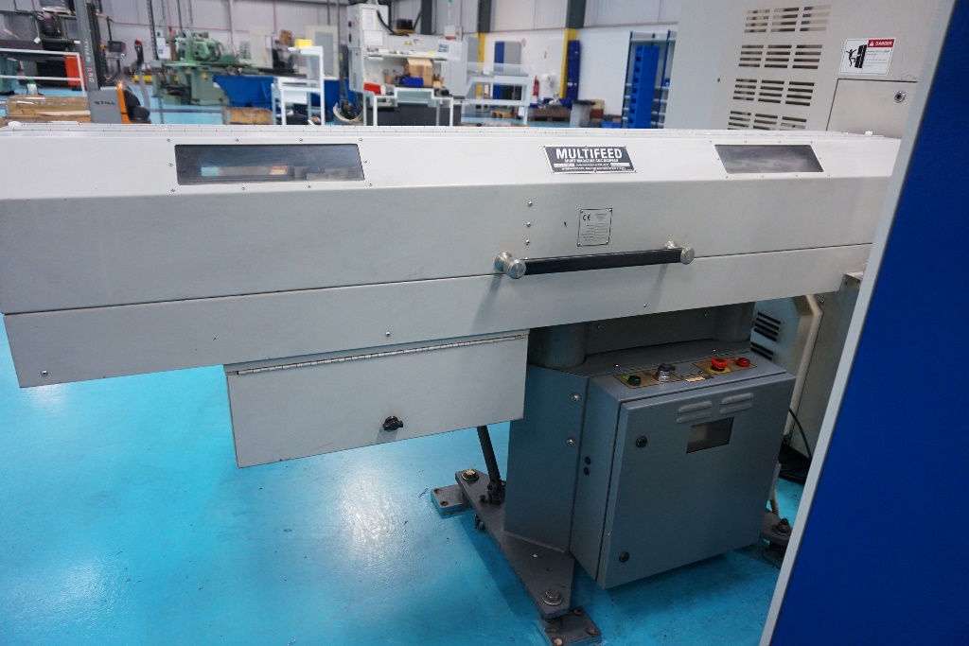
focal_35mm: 24
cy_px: 323
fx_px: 646
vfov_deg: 53.1
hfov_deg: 73.7
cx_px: 484
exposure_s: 1/160
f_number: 3.5
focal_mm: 16
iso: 1600
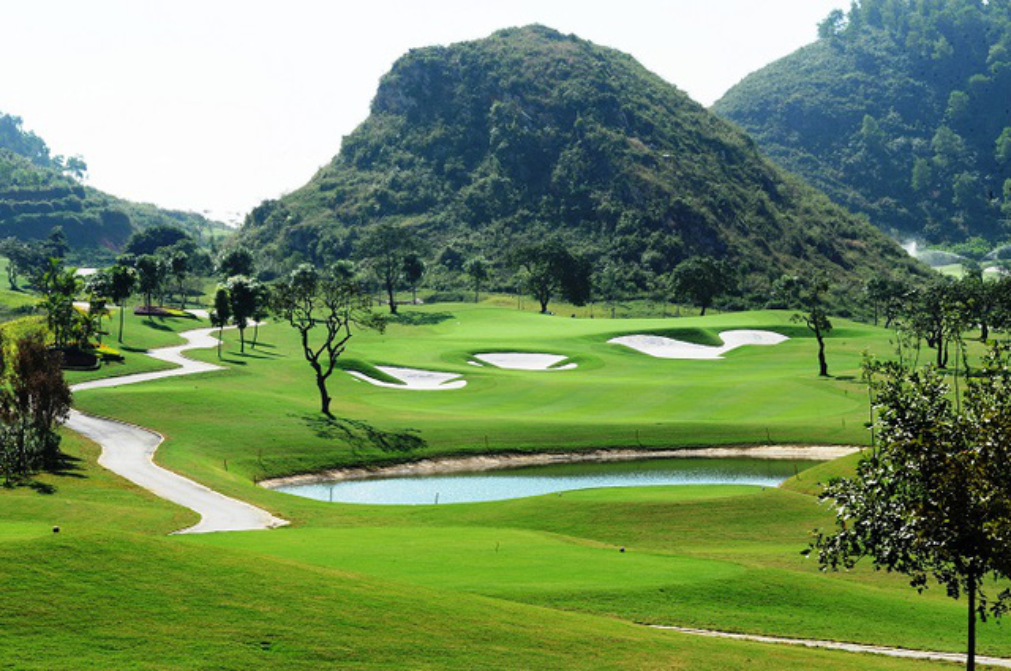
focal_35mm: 102
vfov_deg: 13.4
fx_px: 2861
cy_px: 336
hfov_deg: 20.0
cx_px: 506
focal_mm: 102
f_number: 22
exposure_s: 1/125
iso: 320
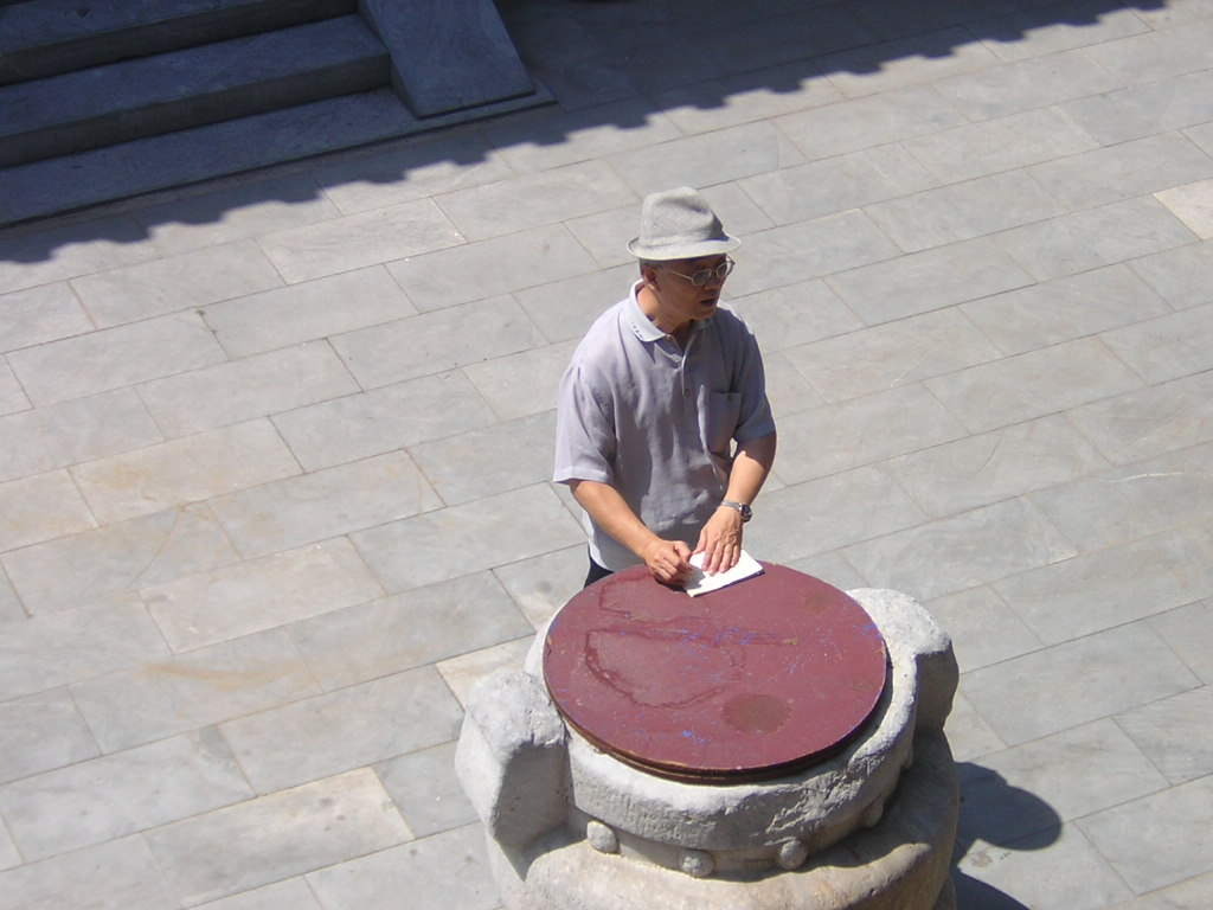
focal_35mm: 93
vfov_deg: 15.9
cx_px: 606
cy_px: 455
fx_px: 3259
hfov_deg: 21.1
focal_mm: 12.1
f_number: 4.3
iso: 100
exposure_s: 1/440
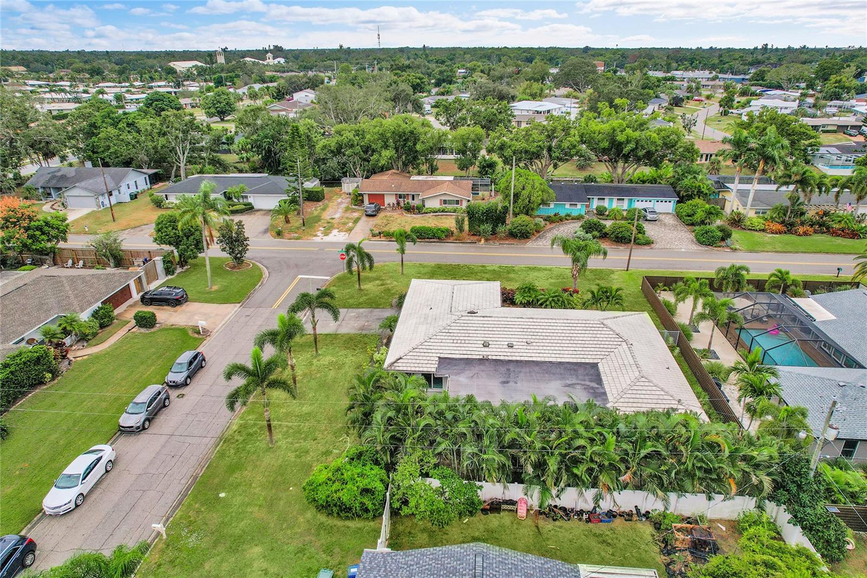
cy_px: 289
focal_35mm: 22
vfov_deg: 57.2
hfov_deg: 78.6
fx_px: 530
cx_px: 434
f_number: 2.8
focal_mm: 8.38
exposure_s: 1/200
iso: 100
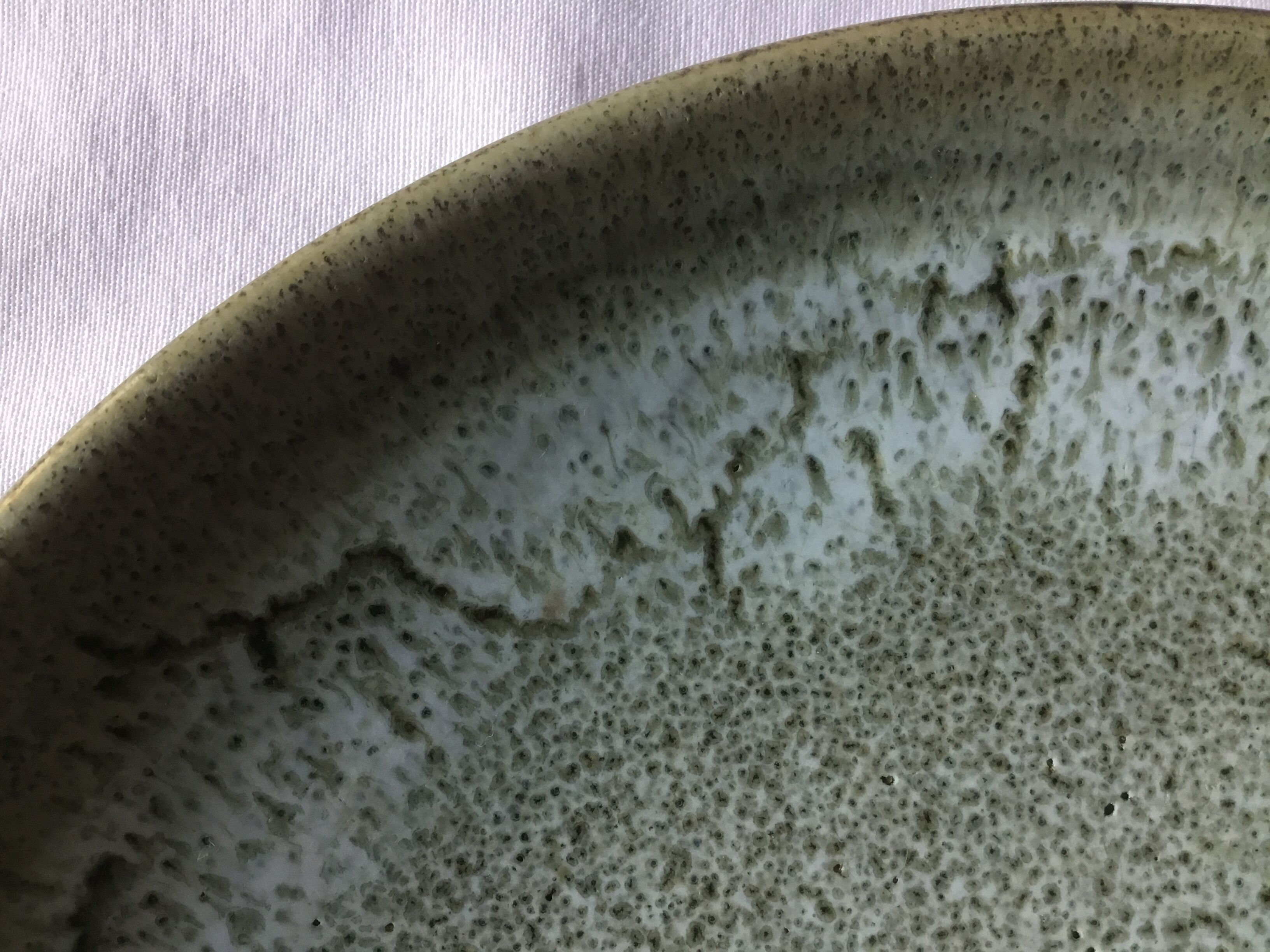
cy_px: 476
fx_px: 1137
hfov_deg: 58.4
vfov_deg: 45.4
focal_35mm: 31
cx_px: 635
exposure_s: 1/33
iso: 100
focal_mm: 3.3
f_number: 2.4
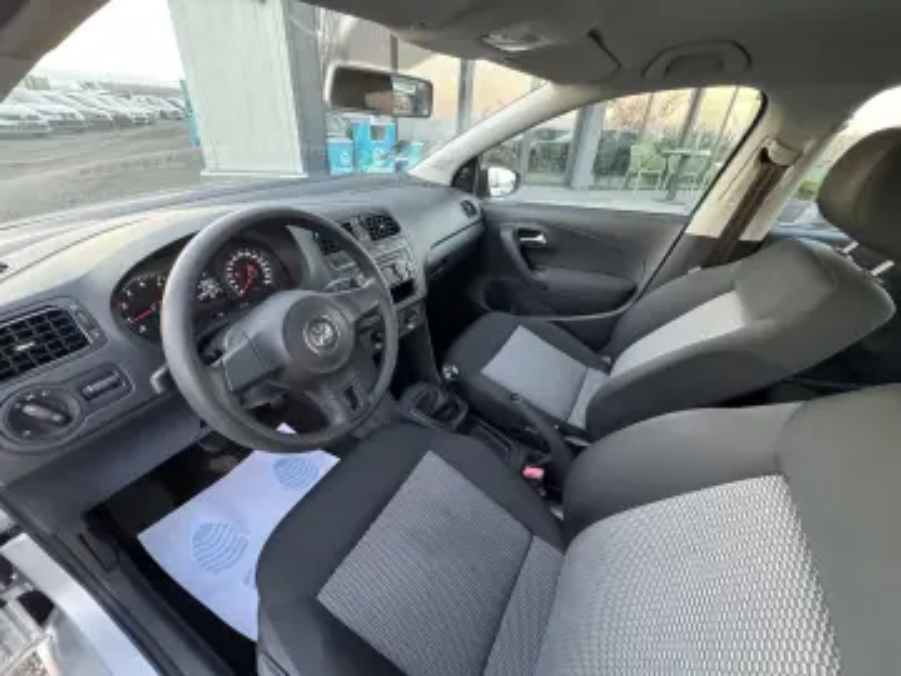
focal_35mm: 14
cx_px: 450
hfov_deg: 102.1
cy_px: 338
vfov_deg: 85.7
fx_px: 364
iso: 1250
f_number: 2.2
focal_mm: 2.22
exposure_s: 1/60
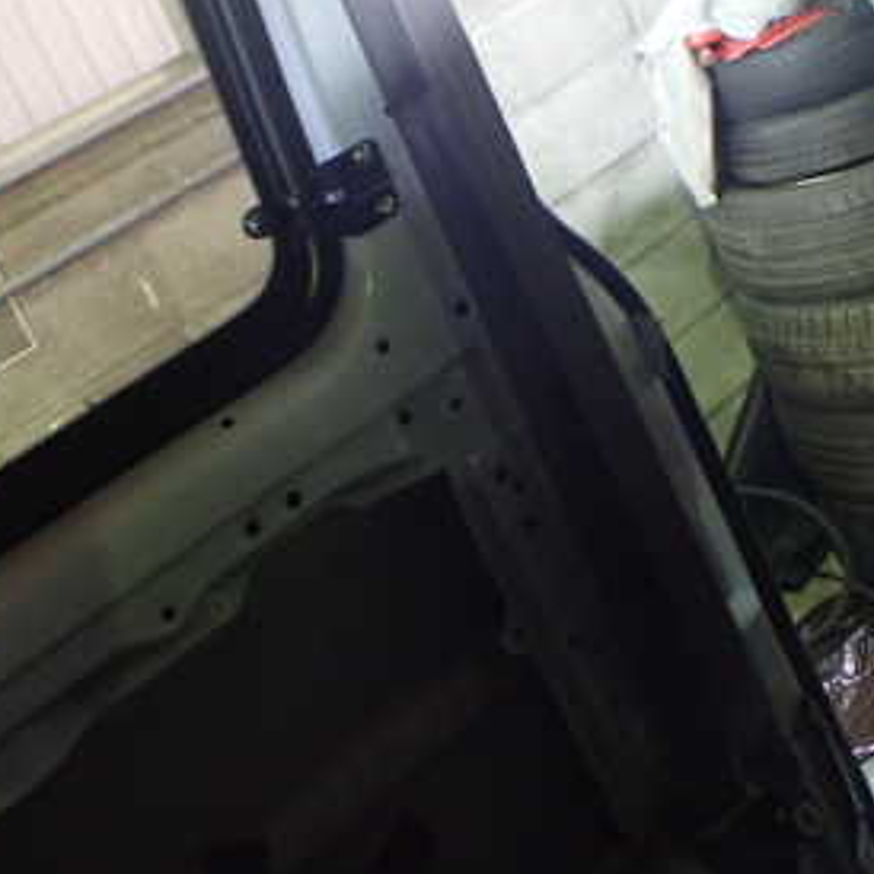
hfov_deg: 29.5
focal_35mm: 58
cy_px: 274
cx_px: 504
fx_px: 1657
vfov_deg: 29.3
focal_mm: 5.4
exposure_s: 1/30
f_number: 2.3
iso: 800
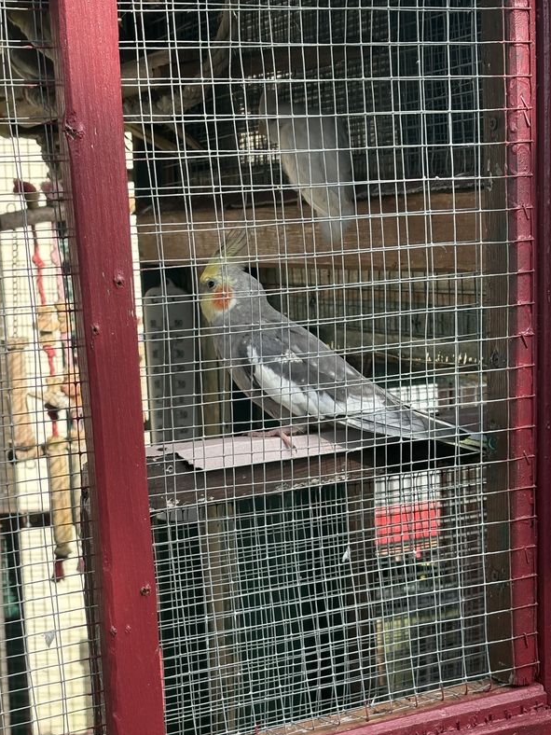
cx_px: 273
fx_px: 1401
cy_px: 465
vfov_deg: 29.3
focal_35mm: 66
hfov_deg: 22.3
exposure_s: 1/765
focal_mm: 5.96
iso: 50
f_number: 1.6
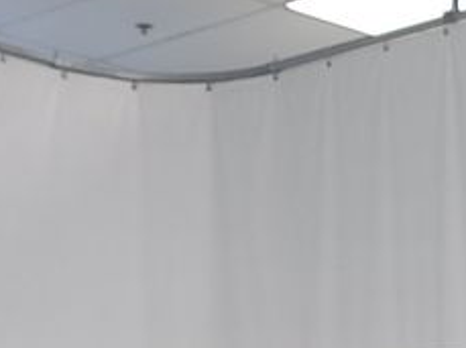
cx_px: 413
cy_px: 908
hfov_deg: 11.7
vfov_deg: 8.0
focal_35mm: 168
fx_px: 2258
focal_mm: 6.7
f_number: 1.8
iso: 168
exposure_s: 1/59
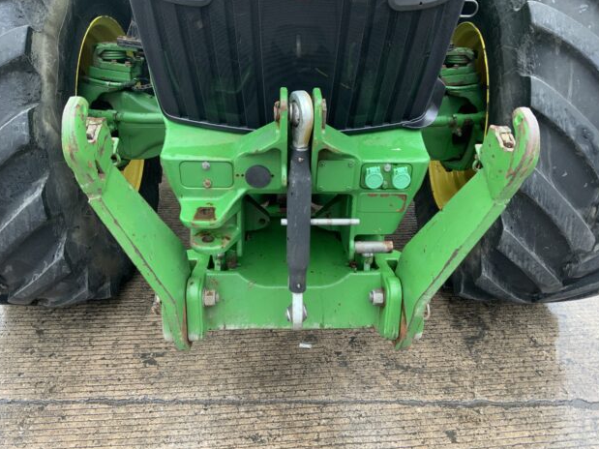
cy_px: 229
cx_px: 303
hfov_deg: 60.0
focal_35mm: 30
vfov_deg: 46.8
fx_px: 519
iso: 64
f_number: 1.8
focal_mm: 3
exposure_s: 1/70
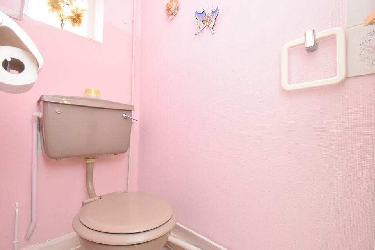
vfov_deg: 73.7
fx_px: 167
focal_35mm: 16
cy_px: 126
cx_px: 198
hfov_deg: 96.6
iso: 1400
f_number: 9
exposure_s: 1/60
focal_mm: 10
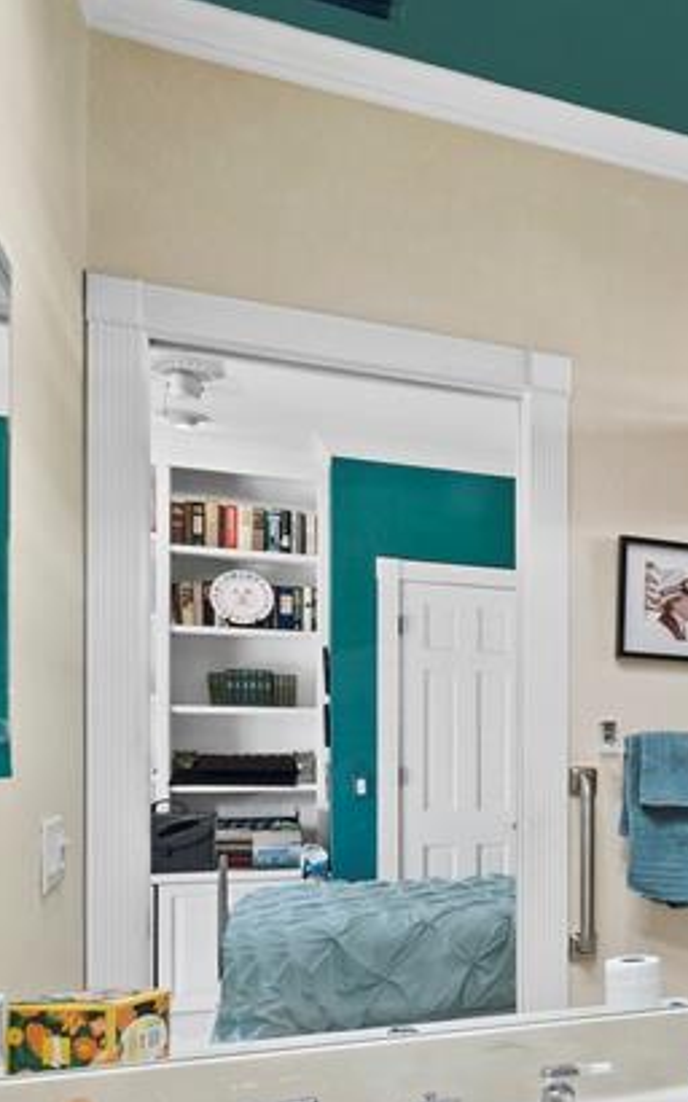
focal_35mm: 37
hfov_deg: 27.0
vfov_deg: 51.4
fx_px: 1111
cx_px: 965
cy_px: 769
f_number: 11
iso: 200
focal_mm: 7
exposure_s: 1/2
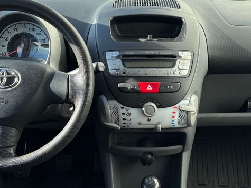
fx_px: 406
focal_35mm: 56
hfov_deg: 34.2
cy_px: 83
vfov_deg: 26.1
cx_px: 154
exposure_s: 1/840
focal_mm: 5.96
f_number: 1.6
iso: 50
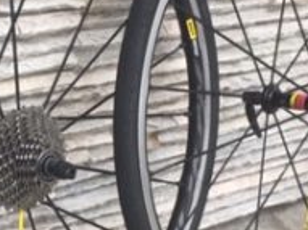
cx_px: 19
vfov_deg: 16.2
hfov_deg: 21.0
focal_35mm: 91
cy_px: 133
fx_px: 809
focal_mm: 4.15
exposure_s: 1/60
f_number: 2.2
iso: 32
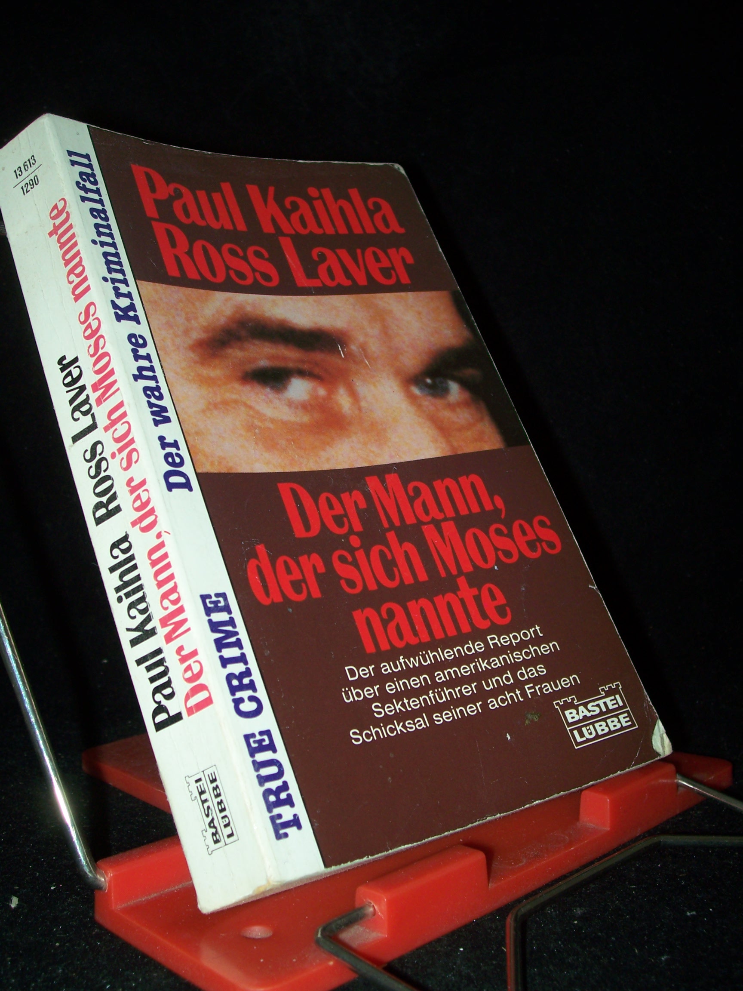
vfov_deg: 44.8
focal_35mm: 42
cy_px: 496
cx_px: 372
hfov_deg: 34.3
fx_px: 1202
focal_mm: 7
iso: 80
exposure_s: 1/60
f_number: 2.8
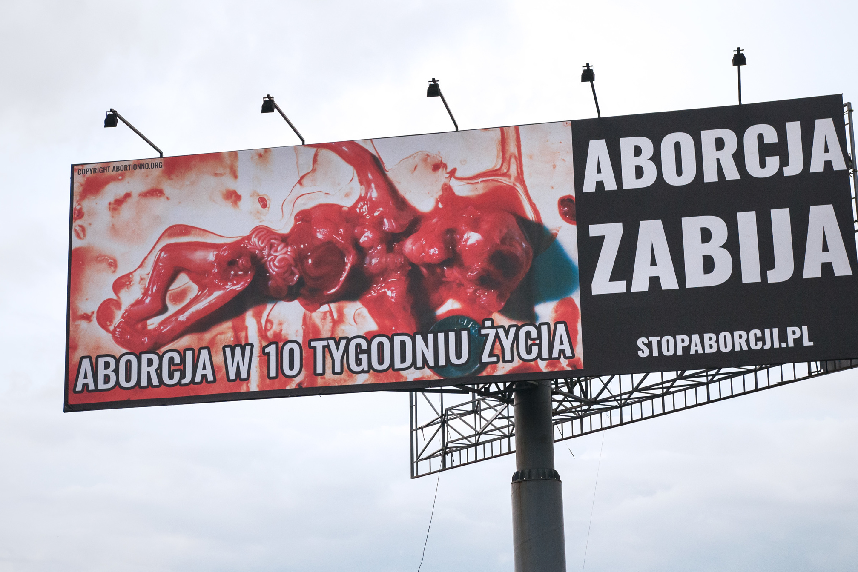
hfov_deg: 29.8
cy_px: 309
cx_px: 478
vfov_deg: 20.1
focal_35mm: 68
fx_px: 1612
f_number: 4
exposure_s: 1/500
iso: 640
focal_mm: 35
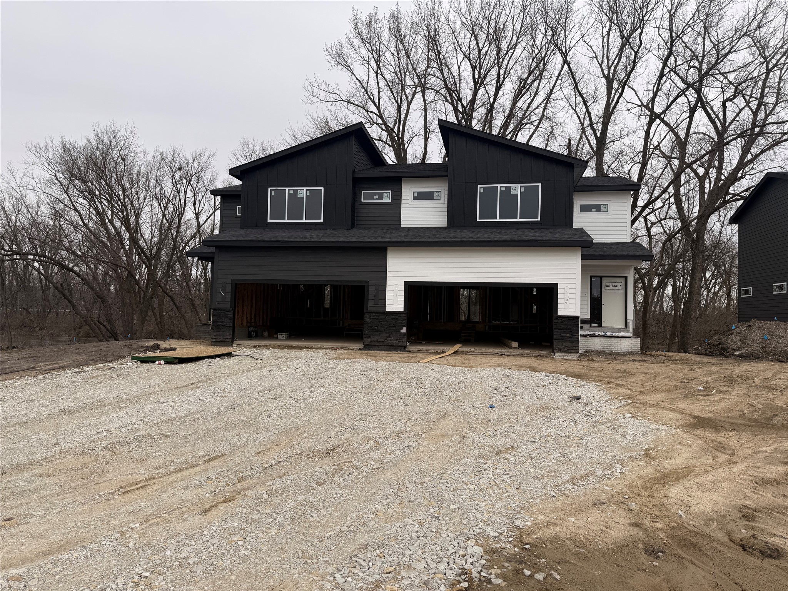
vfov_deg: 56.8
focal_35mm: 24
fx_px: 546
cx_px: 394
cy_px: 296
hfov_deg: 71.6
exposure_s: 1/2801
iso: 80
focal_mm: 6.76
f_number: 1.78
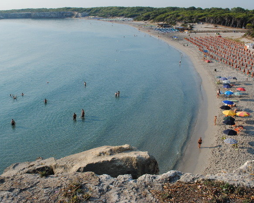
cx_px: 101
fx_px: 263
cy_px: 88
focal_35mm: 35
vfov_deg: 42.1
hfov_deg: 51.2
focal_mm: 18
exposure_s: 1/250
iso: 100
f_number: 8
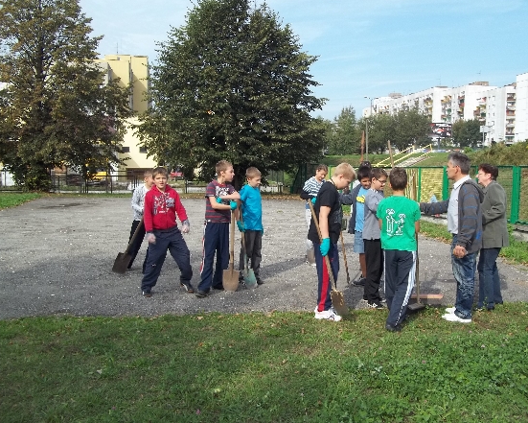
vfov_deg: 43.4
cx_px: 277
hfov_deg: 52.8
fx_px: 531
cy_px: 213
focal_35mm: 34
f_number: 8.8
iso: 64
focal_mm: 5.7
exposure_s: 1/80
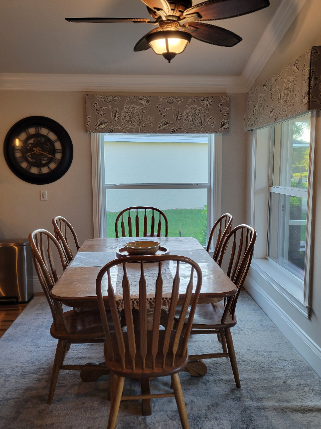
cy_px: 209
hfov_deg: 45.4
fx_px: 383
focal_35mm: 31
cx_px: 171
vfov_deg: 58.3
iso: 160
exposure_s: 1/120
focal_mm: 5.4
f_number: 1.8
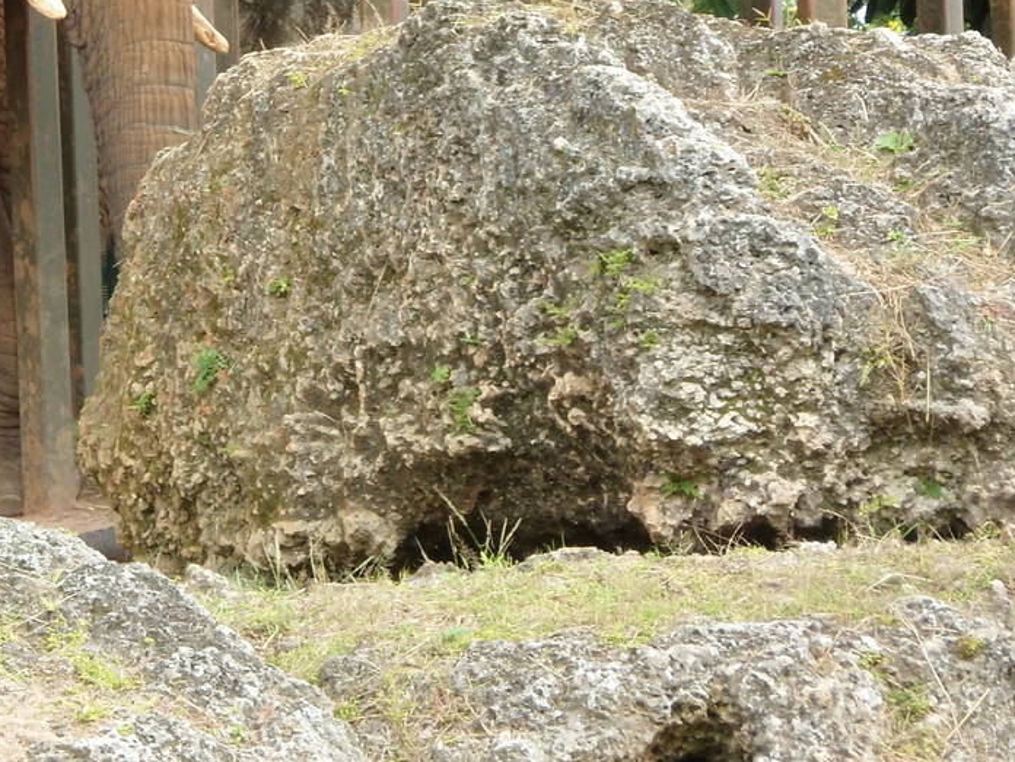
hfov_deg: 6.6
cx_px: -111
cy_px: -18
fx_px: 8767
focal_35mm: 299
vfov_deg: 5.0
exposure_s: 1/60
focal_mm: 22.5
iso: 80
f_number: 5.4
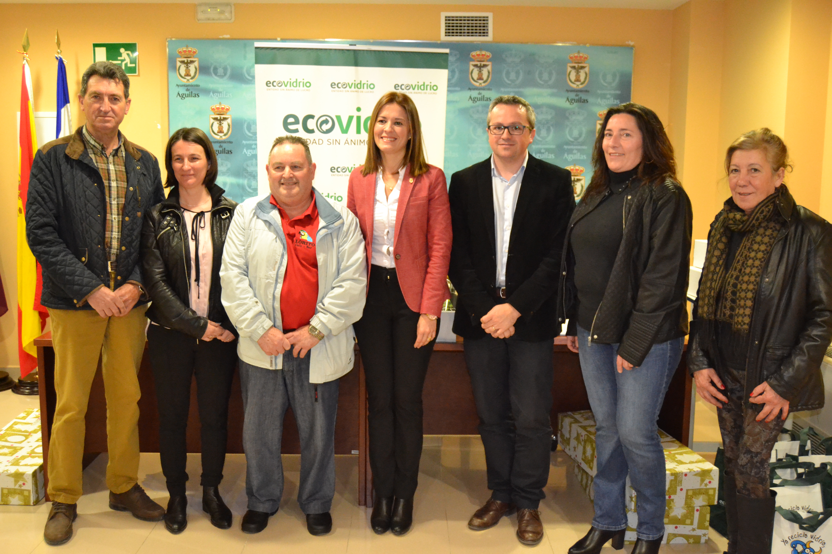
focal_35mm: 34
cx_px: 416
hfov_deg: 55.1
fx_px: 797
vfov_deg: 38.4
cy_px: 277
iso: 3200
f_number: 3.8
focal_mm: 23
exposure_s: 1/60
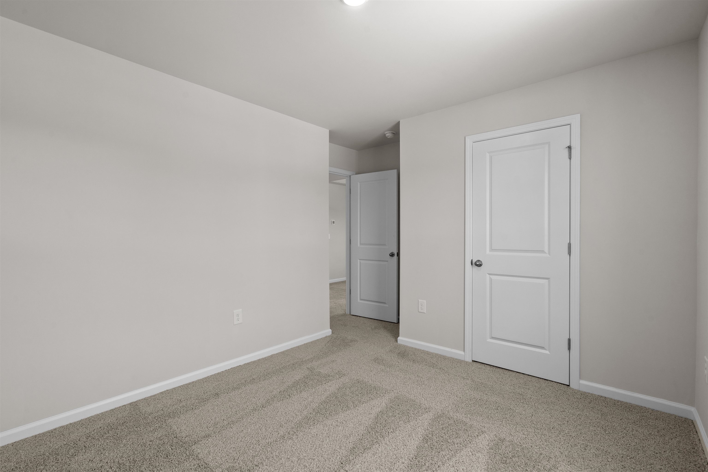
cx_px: 354
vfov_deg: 73.7
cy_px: 236
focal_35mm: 16
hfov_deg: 96.7
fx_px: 315
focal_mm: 16
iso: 640
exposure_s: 1/15
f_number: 9
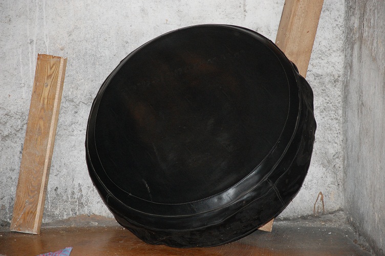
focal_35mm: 158
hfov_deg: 13.1
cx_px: 192
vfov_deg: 8.7
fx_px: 1683
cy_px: 128
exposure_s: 1/125
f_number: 5.6
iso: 900
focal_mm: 105
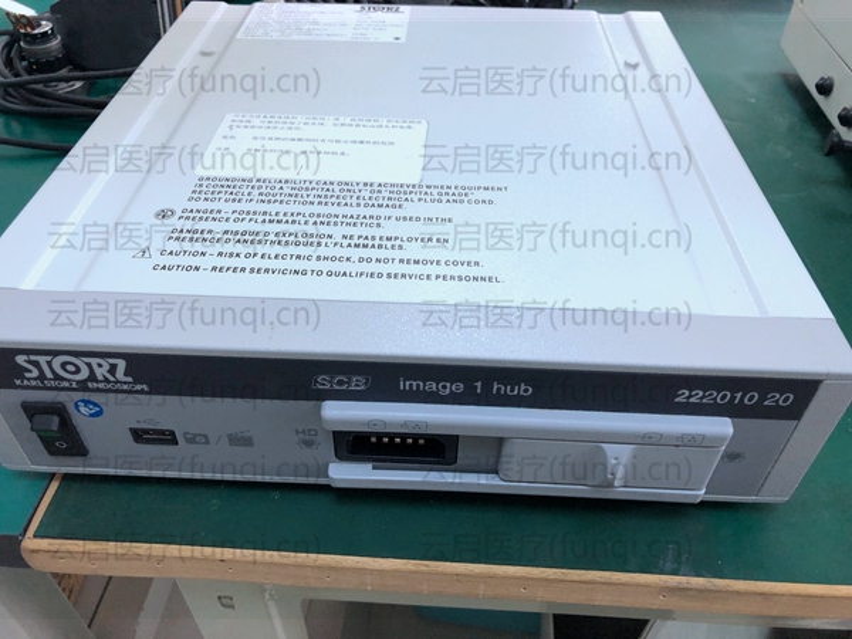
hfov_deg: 63.4
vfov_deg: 49.7
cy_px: 320
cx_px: 426
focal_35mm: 28
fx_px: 689
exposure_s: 1/33
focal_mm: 3.99
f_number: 1.8
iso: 40
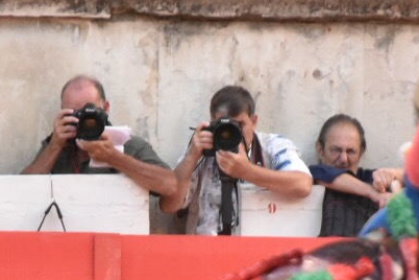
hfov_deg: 2.0
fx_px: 11719
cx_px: 156
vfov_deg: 1.4
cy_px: 323
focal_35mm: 1007
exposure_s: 1/640
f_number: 5.6
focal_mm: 250
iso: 6400
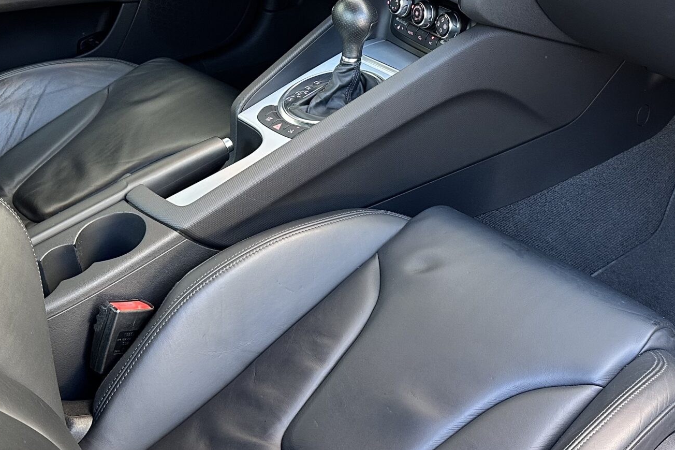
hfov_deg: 39.8
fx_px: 919
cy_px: 140
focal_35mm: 49
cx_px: 457
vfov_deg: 27.3
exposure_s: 1/121
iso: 250
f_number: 1.78
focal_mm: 6.86
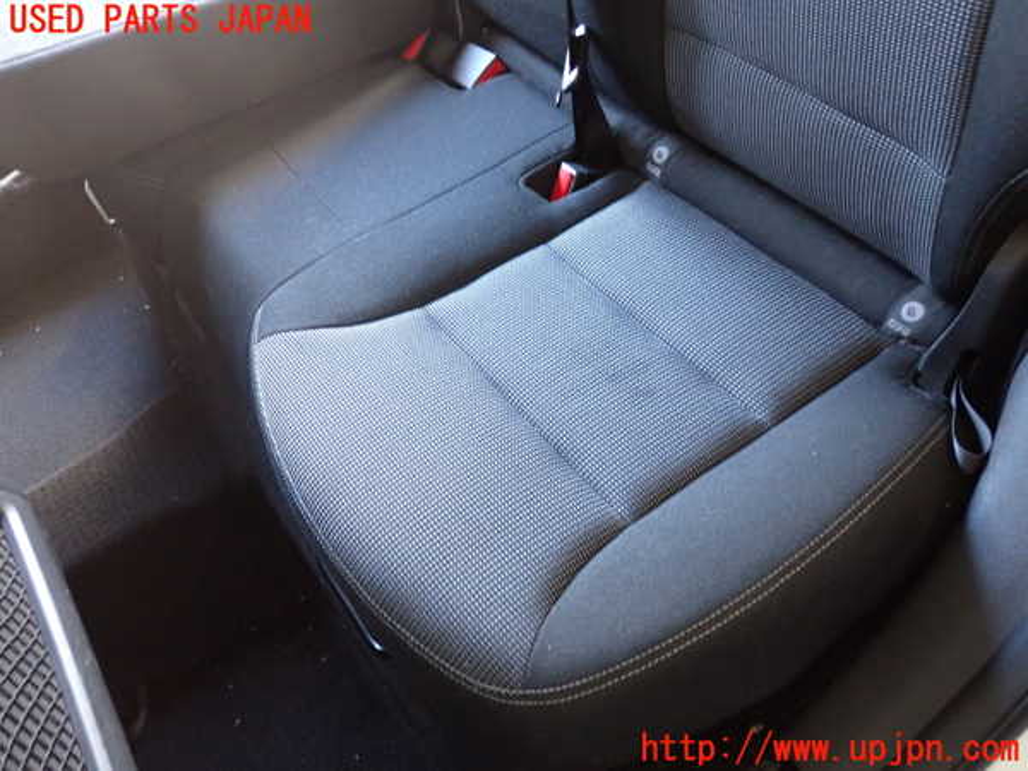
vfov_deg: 46.8
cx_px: 514
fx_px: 891
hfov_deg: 60.0
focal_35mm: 30
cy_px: 386
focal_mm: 5.4
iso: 800
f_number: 2.3
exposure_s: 1/30
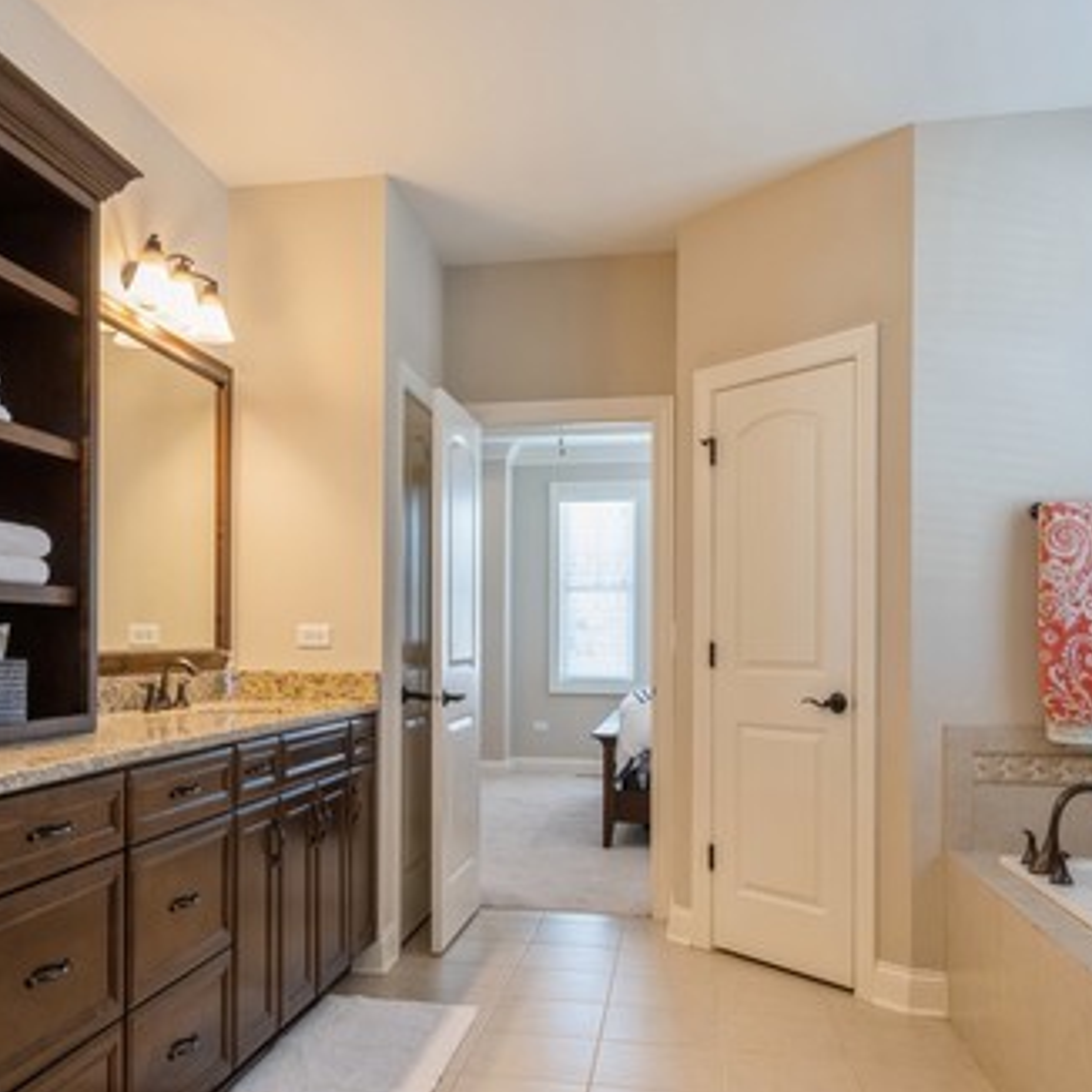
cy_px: 628
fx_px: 1071
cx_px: 389
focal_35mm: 30
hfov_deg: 53.3
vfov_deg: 53.8
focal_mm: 12
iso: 320
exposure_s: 1/8
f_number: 8
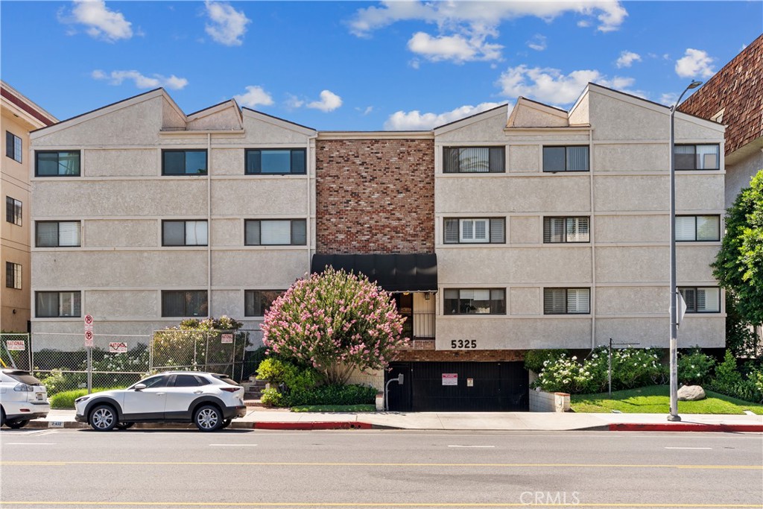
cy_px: 254
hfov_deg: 54.4
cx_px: 382
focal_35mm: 35
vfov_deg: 37.9
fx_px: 742
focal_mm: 35
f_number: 9.5
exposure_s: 1/125
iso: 80
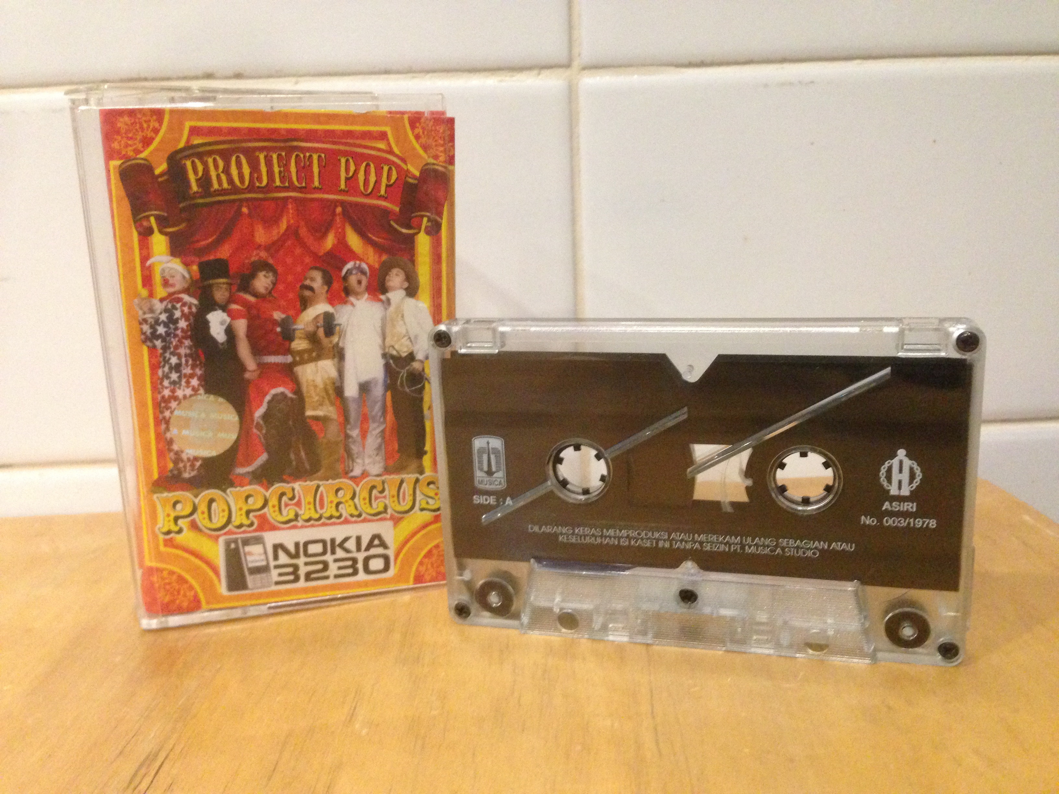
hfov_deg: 55.4
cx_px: 530
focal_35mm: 33
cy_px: 397
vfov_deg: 42.9
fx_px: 1010
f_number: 2.4
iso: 500
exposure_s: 1/15
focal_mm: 4.12
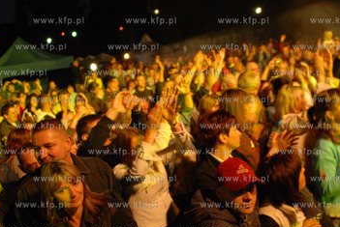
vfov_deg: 32.7
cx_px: 185
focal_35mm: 41
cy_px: 113
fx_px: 388
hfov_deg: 47.3
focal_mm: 24
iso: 400
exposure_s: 1/60
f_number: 2.8
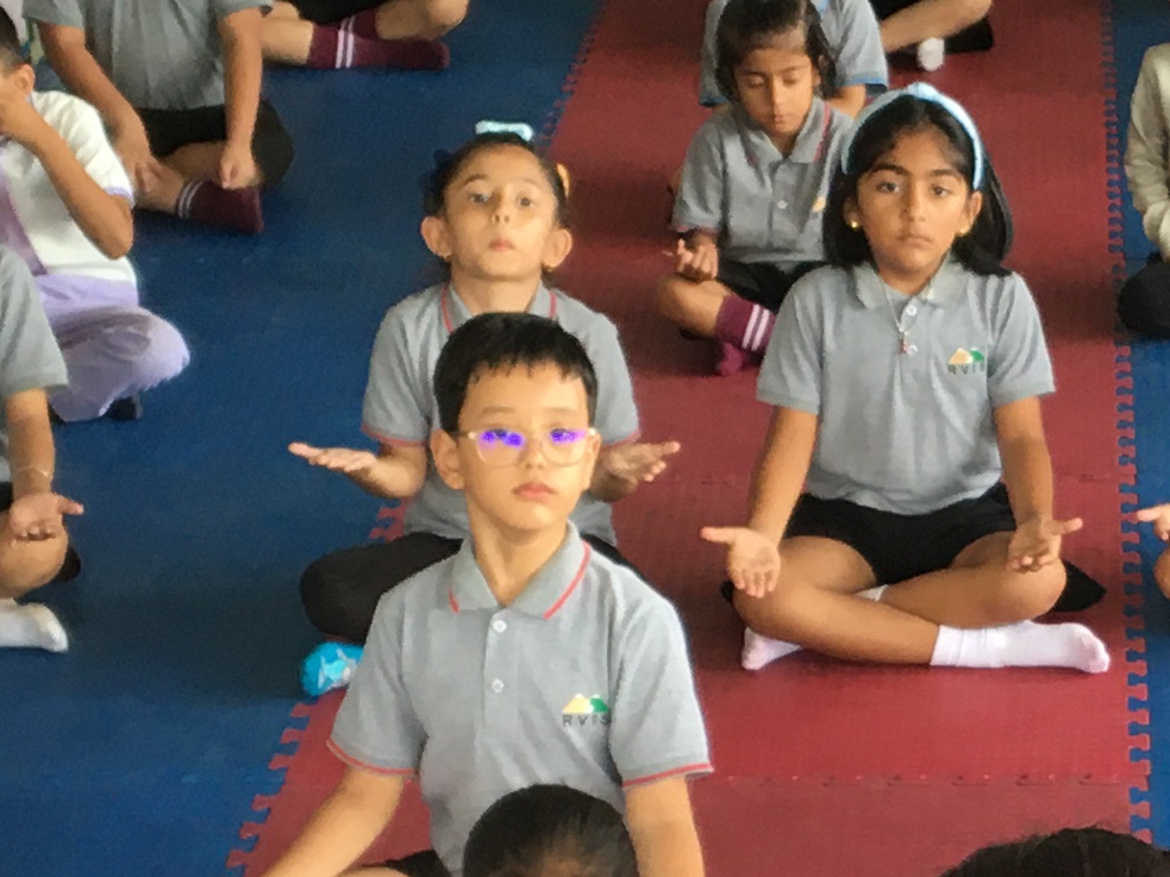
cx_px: 1112
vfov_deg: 12.3
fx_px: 4022
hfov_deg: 16.3
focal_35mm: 119
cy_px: 803
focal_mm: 4.15
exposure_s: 1/33
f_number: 2.2
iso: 64
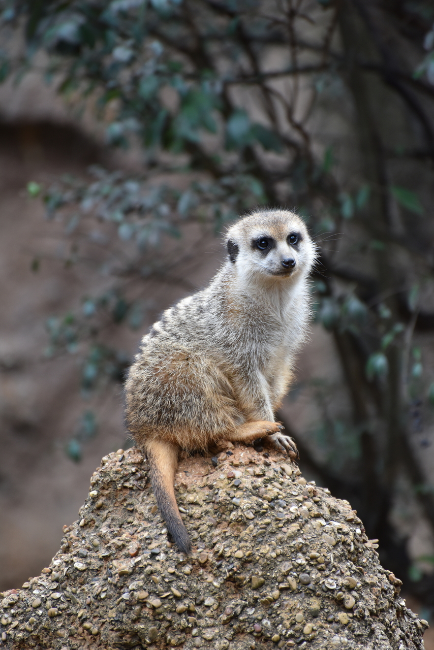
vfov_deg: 6.9
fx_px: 5422
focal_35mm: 300
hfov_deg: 4.6
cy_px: 325
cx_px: 217
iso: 1400
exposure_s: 1/640
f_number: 5.6
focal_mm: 300
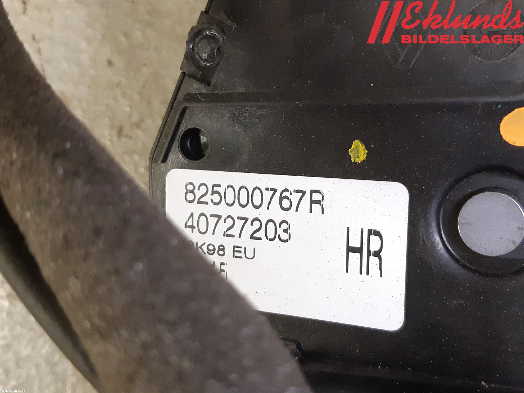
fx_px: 394
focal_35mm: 26
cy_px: 196
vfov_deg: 53.1
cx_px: 262
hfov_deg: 67.3
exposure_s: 1/50
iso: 250
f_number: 1.7
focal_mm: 3.93
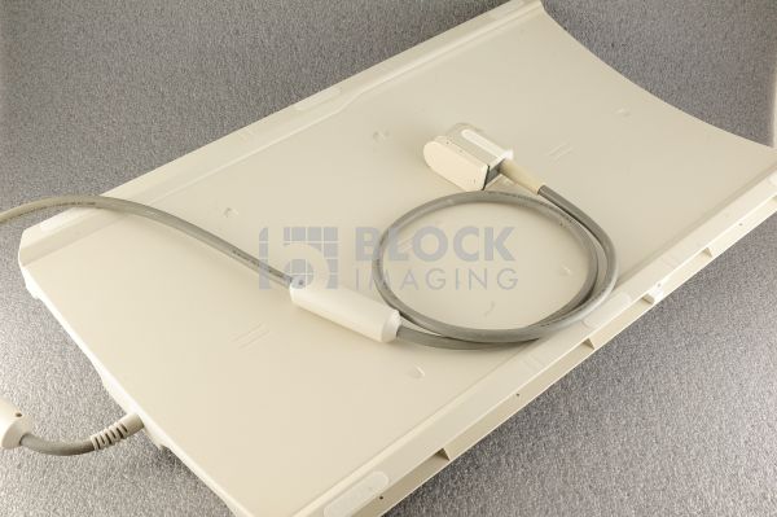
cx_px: 388
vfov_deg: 26.9
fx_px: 1078
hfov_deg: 39.6
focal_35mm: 50
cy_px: 258
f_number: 11
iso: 1600
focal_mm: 50
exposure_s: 1/125
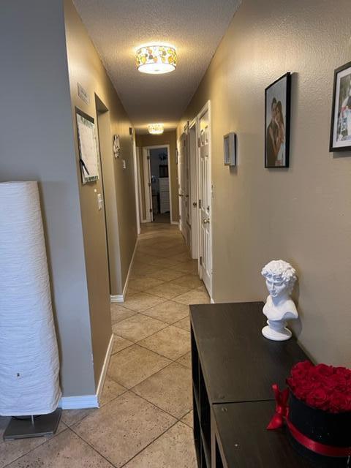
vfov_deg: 67.3
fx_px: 352
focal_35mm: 26
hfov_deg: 53.1
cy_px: 234
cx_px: 176
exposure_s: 1/60
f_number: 1.5
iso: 250
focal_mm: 5.7
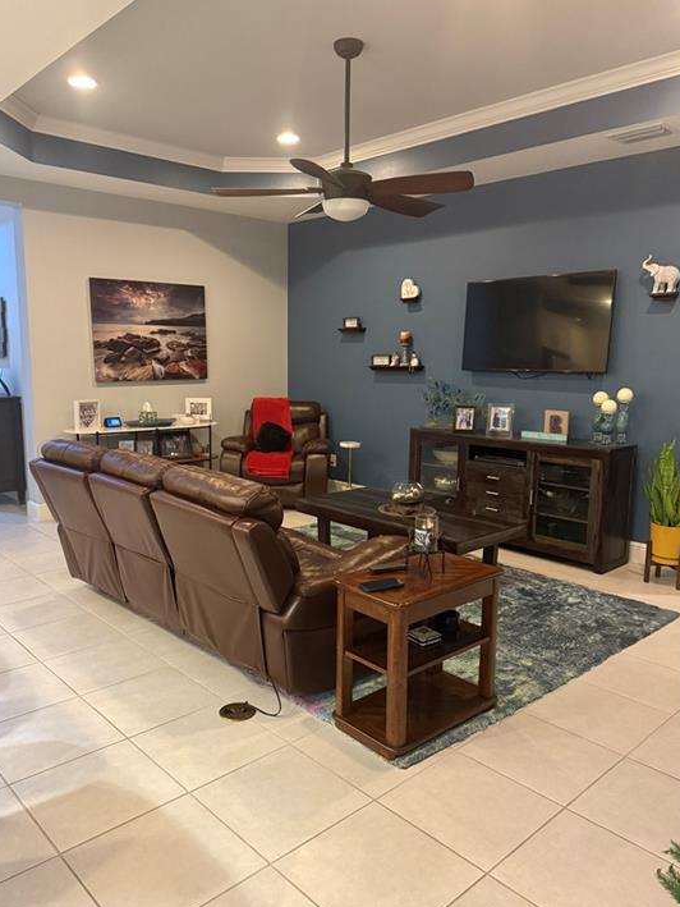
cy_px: 461
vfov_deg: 67.3
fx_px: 681
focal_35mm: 26
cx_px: 322
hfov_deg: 53.1
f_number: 1.78
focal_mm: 6.76
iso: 800
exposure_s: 1/60
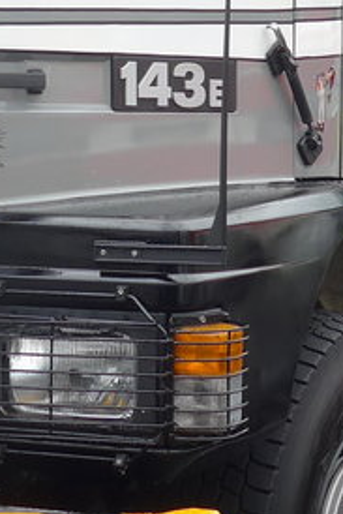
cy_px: 169
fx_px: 1884
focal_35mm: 132
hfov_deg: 10.3
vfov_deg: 15.5
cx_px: -6
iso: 80
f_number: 2.8
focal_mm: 6
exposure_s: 1/250
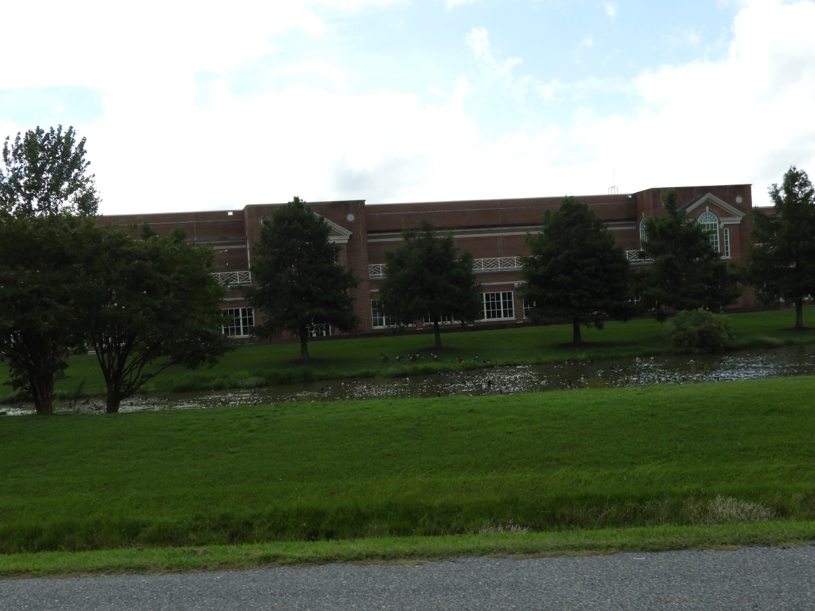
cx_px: 390
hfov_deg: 42.1
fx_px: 1059
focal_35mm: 45
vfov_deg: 32.2
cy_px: 330
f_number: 3.8
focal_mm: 7.2
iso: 100
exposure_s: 1/800
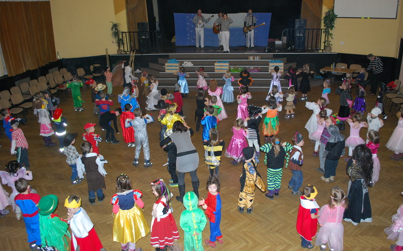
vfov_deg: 44.5
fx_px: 307
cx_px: 204
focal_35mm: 28
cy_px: 116
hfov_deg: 66.5
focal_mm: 18
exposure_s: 1/60
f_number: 3.5
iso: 560
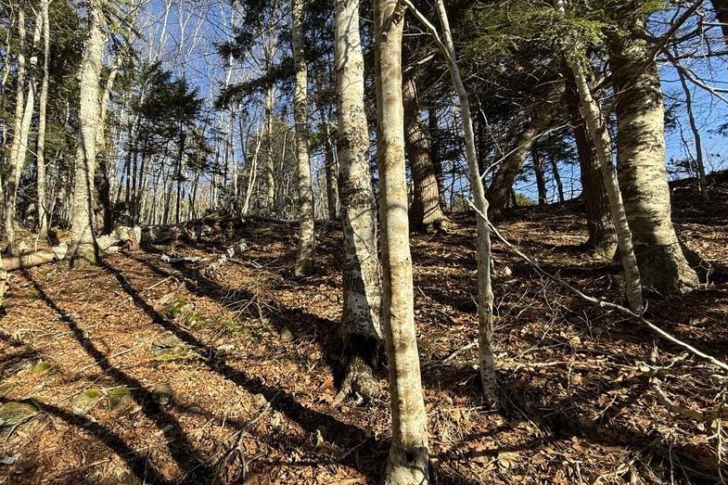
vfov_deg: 64.5
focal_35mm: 19
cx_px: 281
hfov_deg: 85.5
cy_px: 253
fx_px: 384
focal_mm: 2.22
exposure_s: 1/498
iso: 50
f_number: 2.2
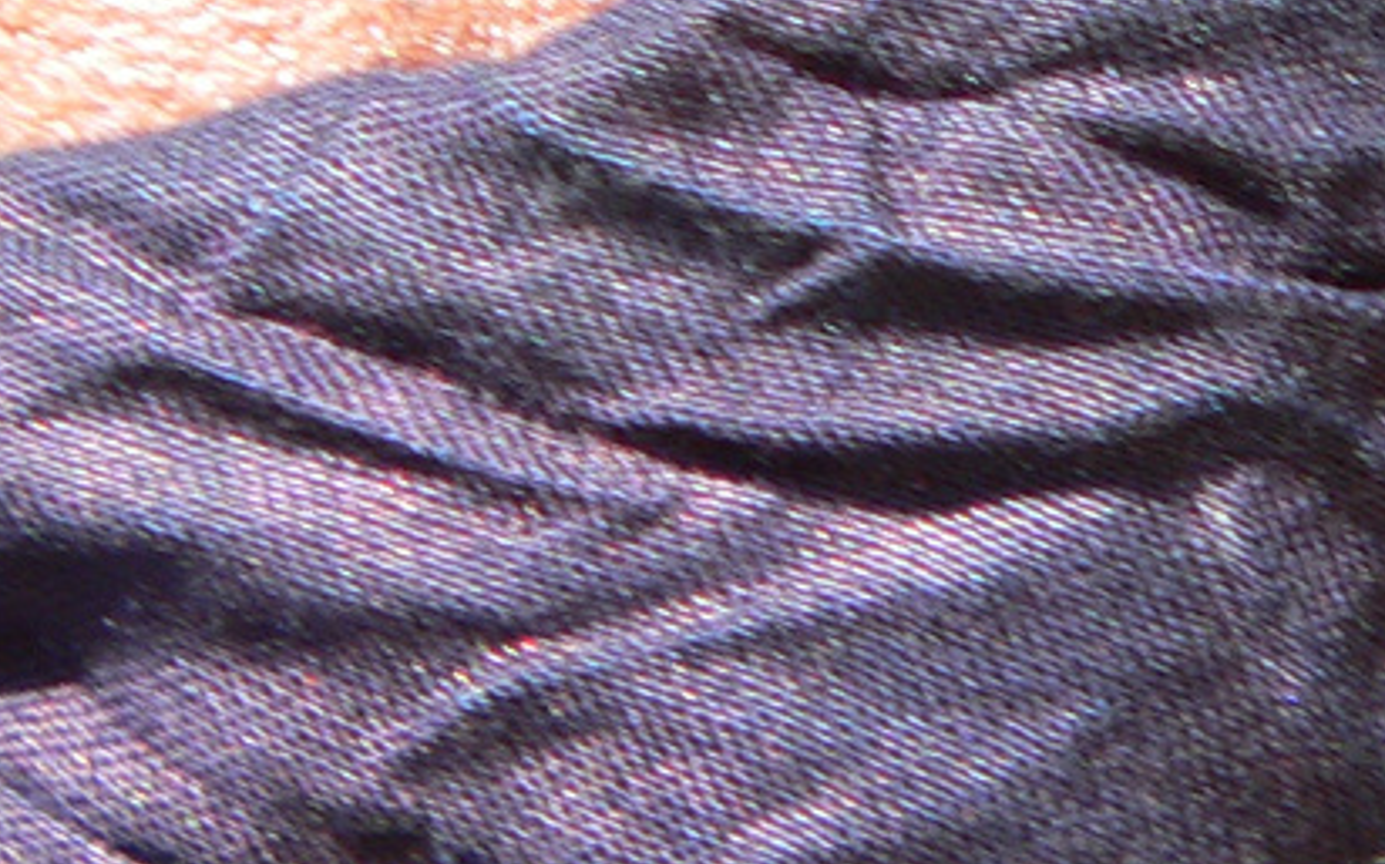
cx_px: 861
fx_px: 59191
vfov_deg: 0.8
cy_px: -444
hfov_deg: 1.3
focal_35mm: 1569
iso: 80
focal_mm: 70.3
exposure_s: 1/125
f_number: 3.7
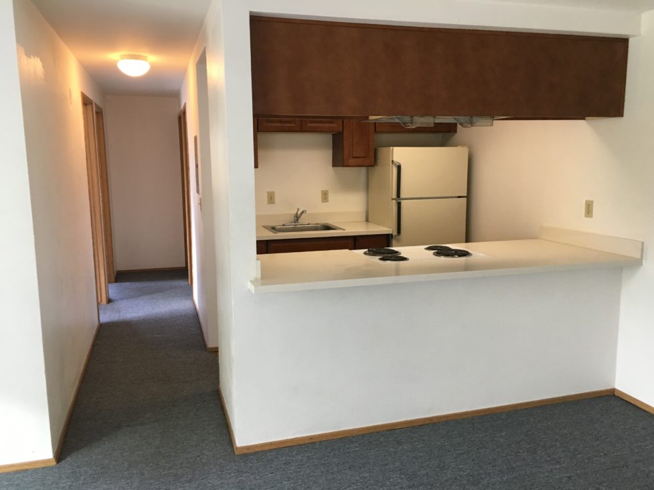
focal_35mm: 29
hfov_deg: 61.7
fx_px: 548
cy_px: 245
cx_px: 327
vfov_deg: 48.2
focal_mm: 4.15
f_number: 2.2
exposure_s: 1/30
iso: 100
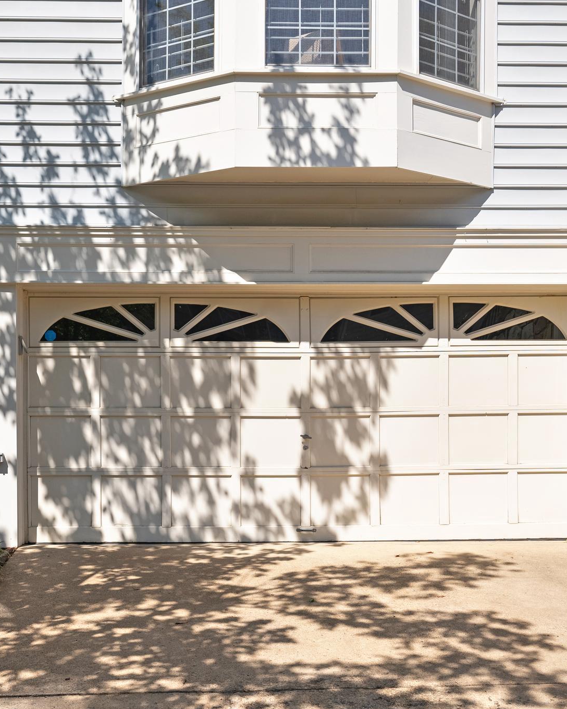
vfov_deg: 44.8
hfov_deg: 36.3
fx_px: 860
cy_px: 355
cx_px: 220
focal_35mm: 41
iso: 200
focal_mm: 29
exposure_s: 1/640
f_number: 8
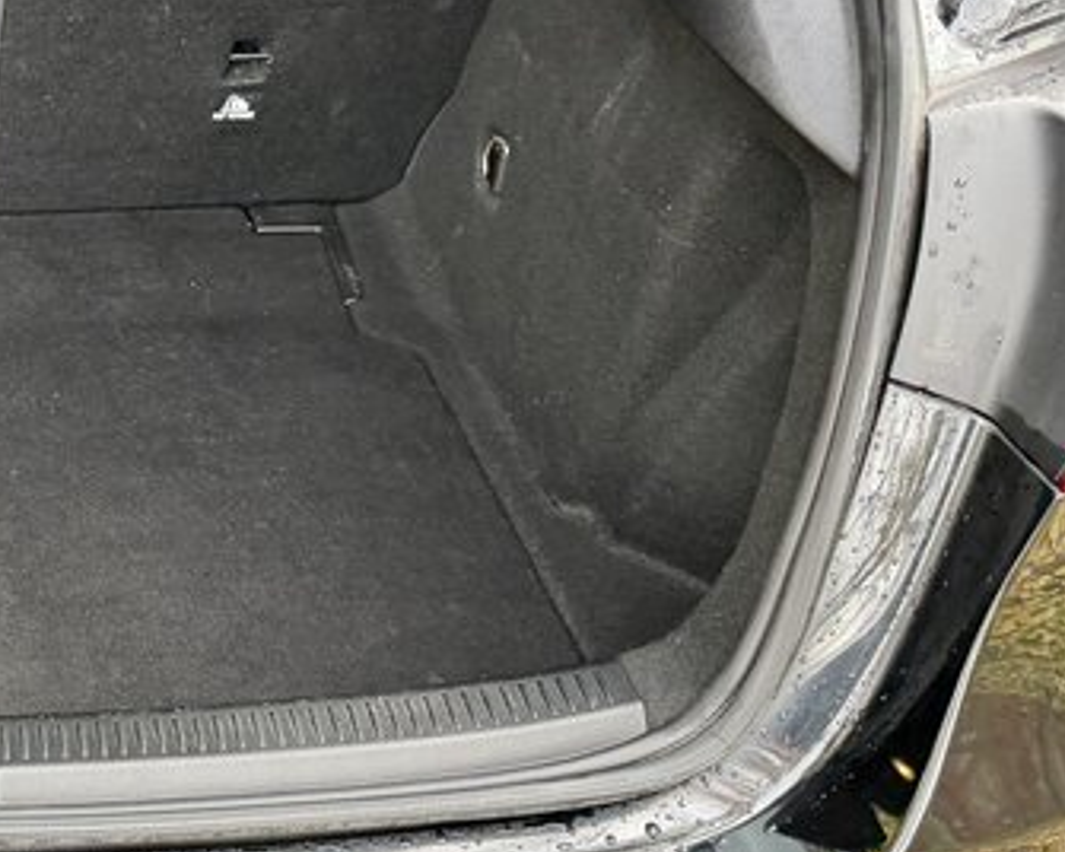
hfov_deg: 29.2
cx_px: -194
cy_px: 582
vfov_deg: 26.9
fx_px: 1765
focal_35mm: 56
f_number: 1.78
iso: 200
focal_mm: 6.76
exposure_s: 1/72
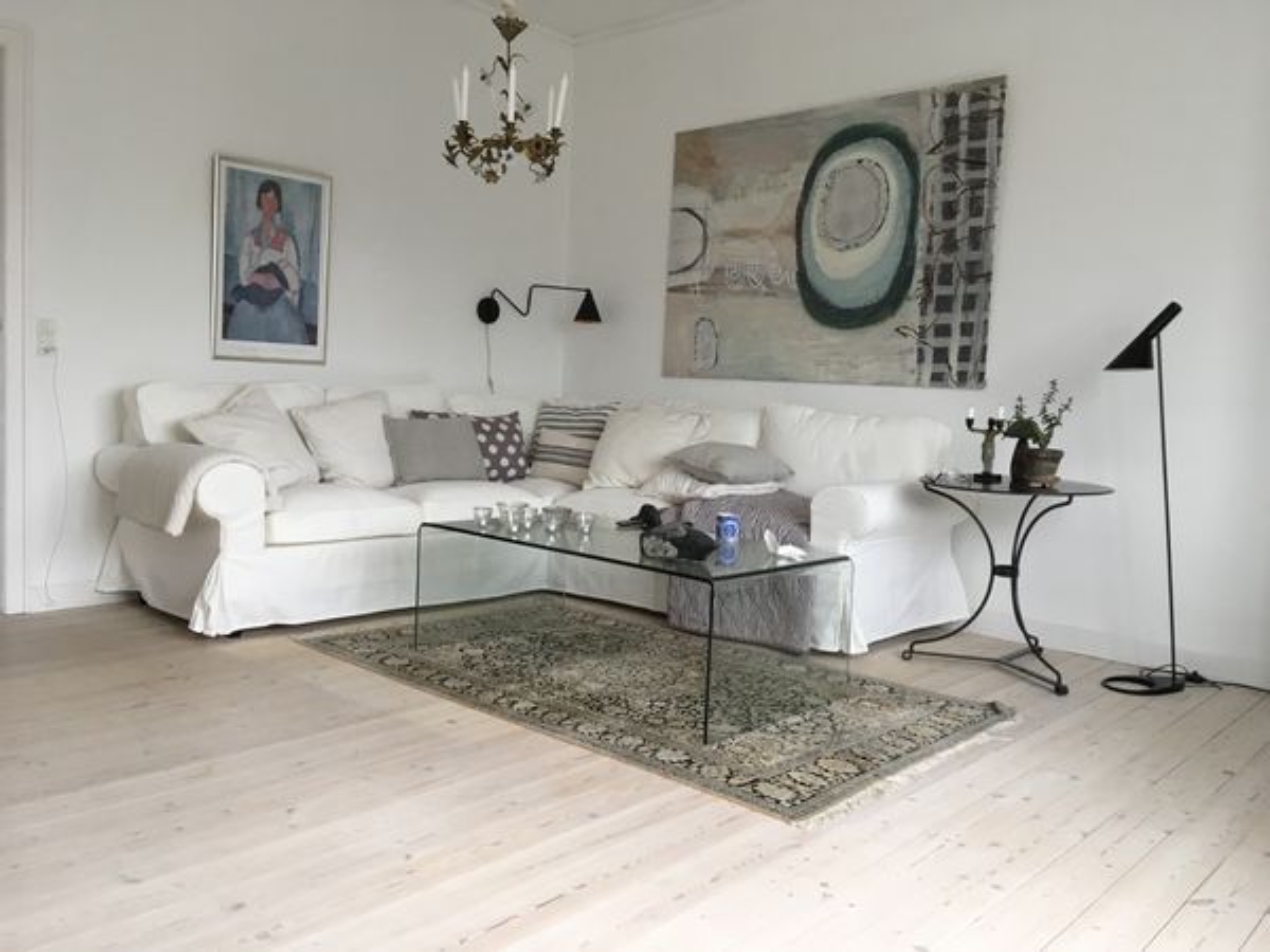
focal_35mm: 29
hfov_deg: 61.7
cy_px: 476
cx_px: 635
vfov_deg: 48.2
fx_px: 1064
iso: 100
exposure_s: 1/33
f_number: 2.2
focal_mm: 4.15
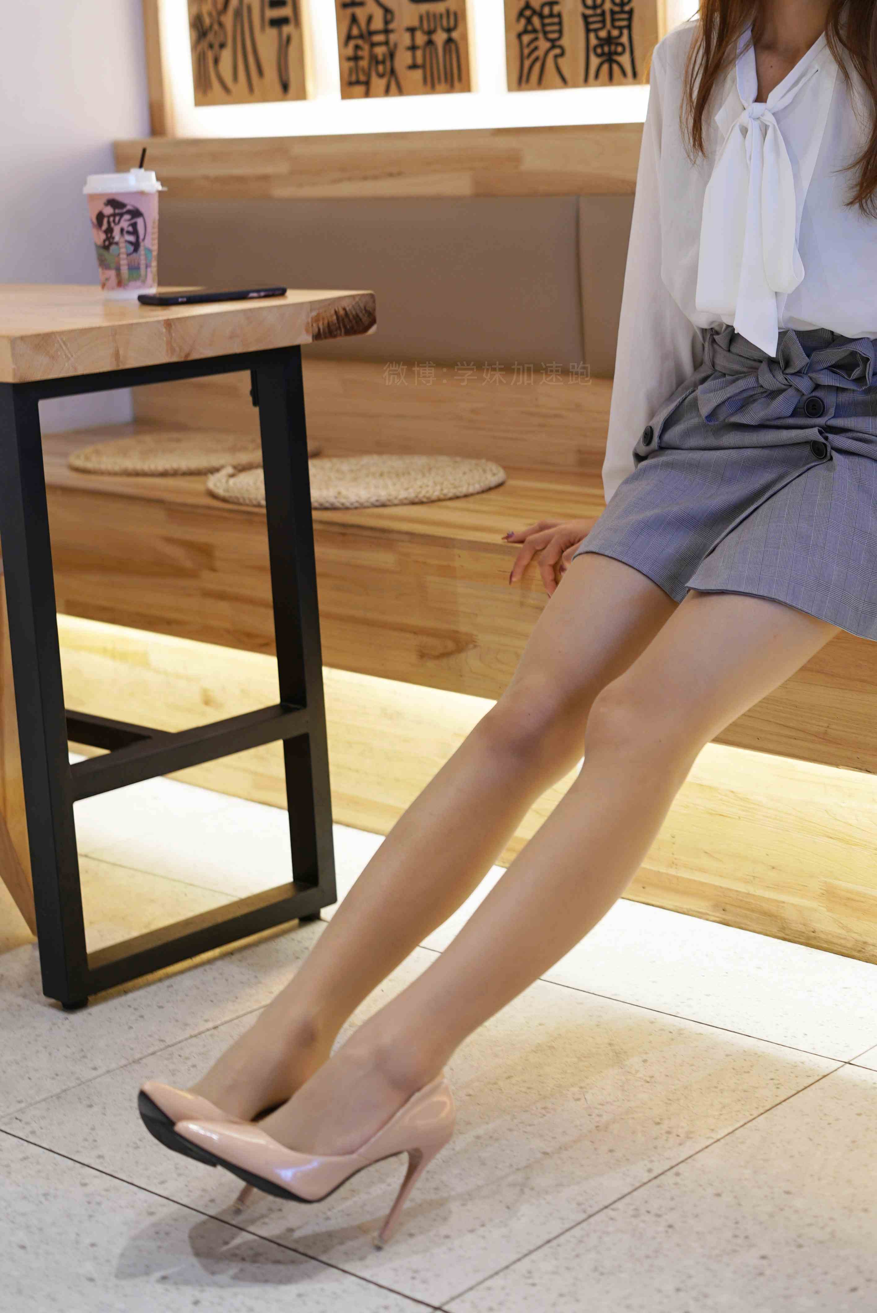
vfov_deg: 39.6
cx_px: 438
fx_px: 1825
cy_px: 656
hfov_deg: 27.0
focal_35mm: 50
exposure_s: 1/40
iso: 200
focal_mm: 50
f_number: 3.2
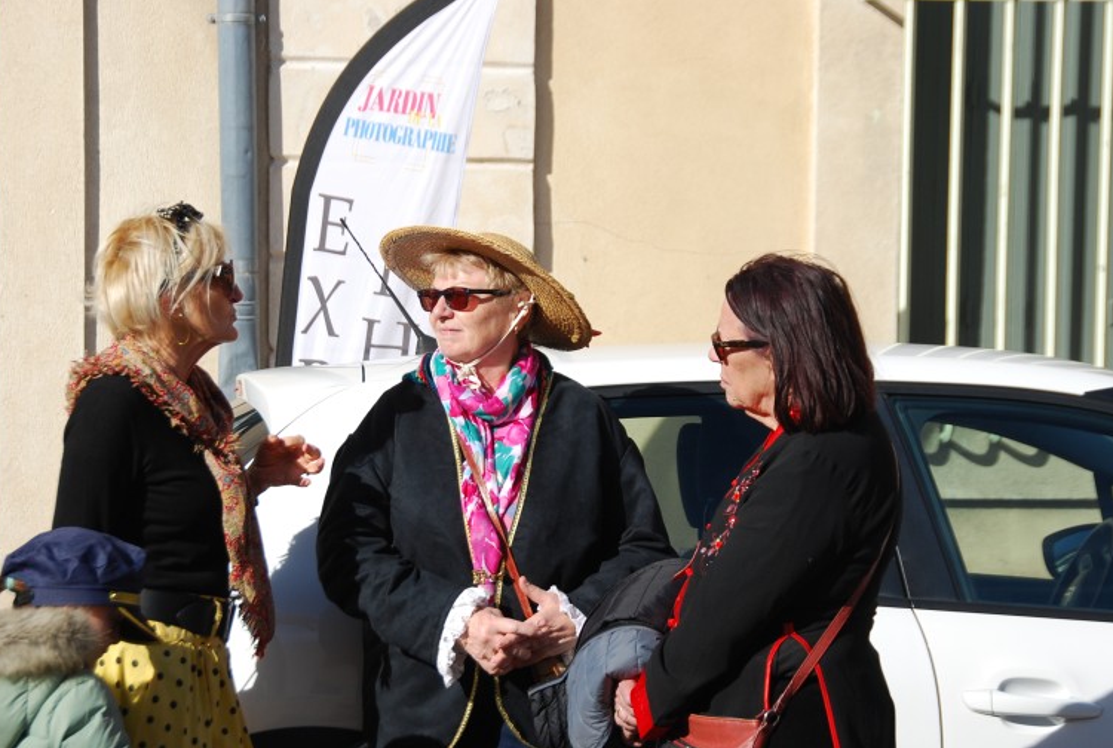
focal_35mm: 125
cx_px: 507
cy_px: 411
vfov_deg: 11.0
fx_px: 3874
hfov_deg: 16.3
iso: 200
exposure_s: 1/800
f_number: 7.1
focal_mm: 70
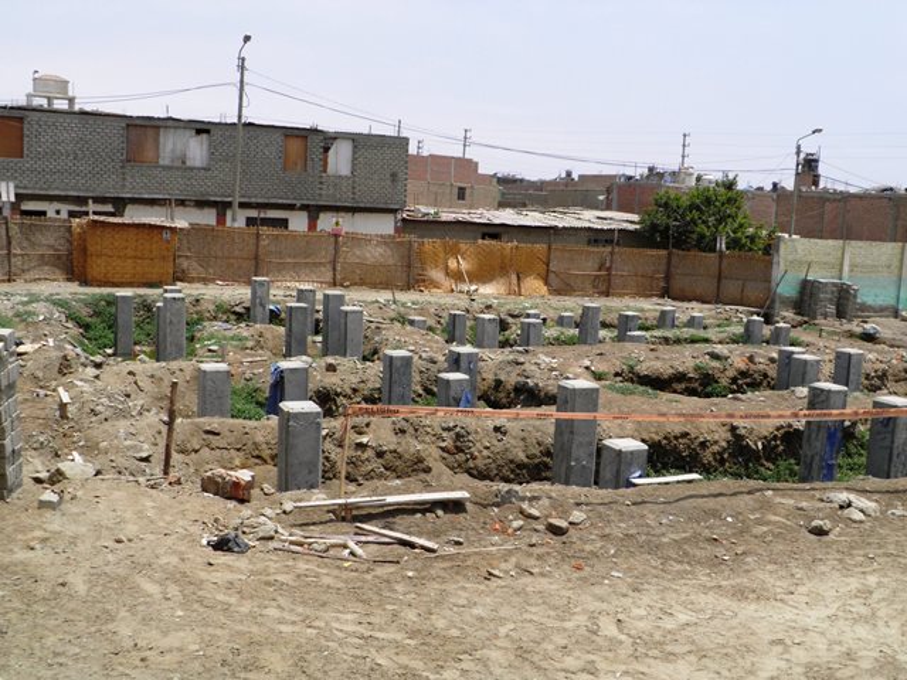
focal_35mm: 35
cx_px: 454
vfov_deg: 40.7
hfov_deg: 52.6
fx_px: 917
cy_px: 340
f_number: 5.5
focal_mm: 6.3
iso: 50
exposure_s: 1/400
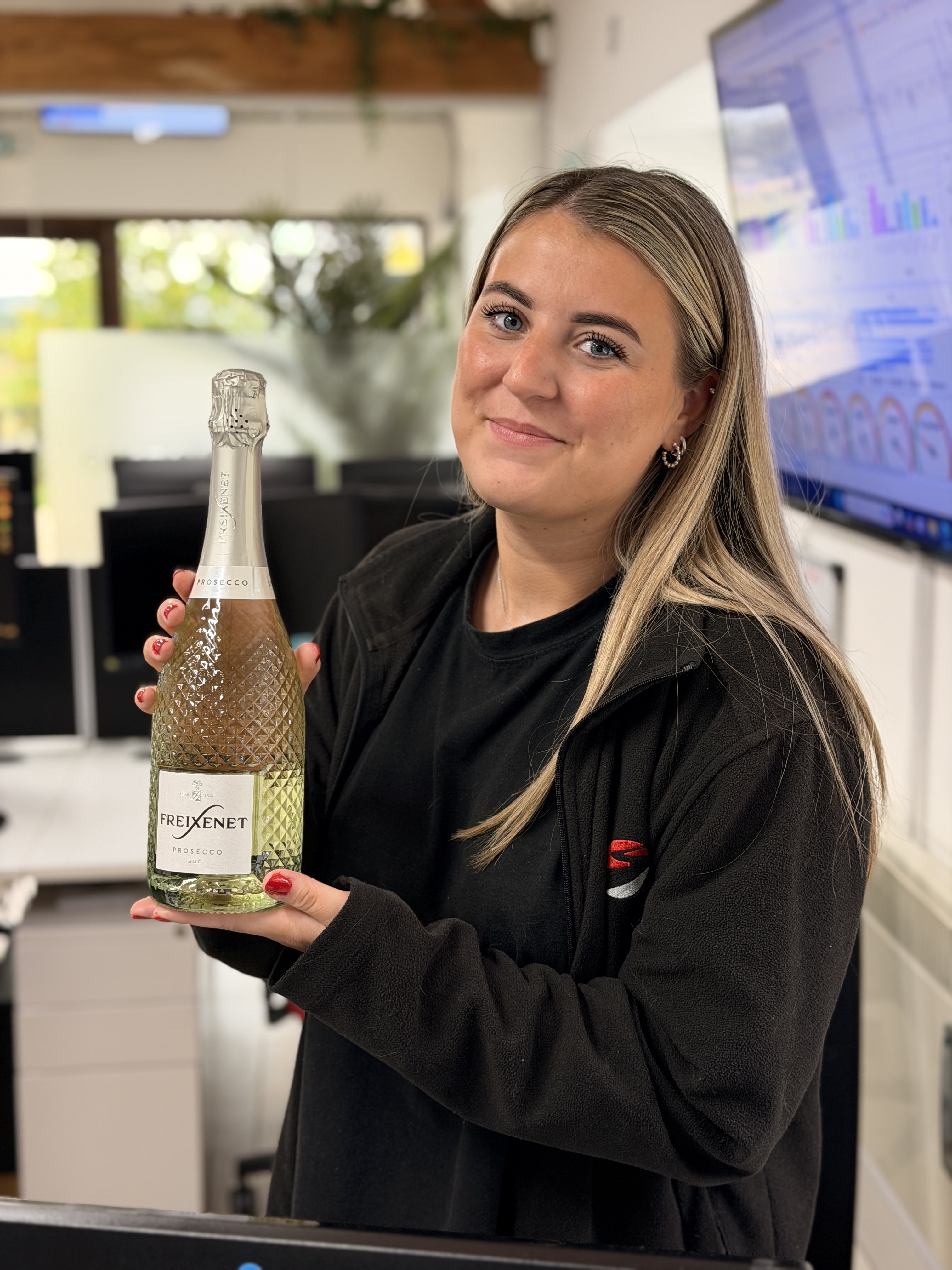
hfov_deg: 30.3
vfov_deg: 39.7
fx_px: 1760
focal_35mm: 48
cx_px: 476
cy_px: 635
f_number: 1.78
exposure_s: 1/50
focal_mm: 6.76
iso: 160
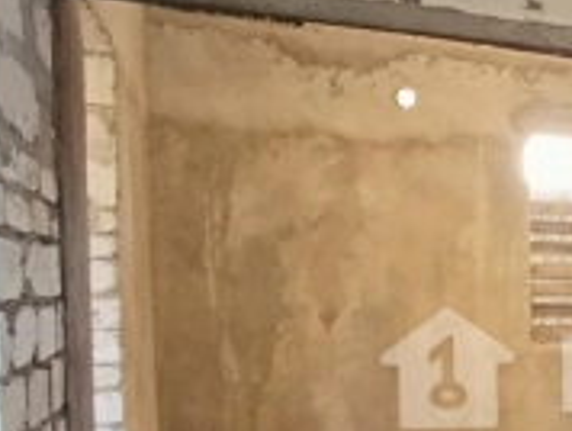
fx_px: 927
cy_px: 376
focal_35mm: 56
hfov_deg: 29.1
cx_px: 704
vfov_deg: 25.5
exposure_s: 1/33.3
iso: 400
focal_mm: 1.65
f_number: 2.2
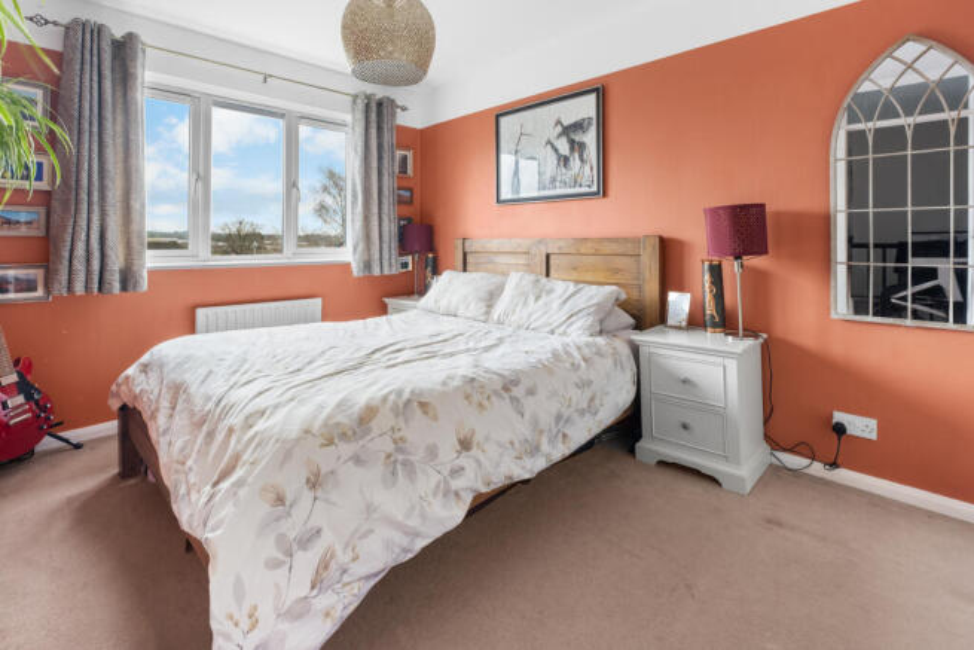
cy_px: 325
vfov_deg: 77.4
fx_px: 406
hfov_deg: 100.4
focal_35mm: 15
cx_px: 487
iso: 160
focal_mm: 10
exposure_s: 10
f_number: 8
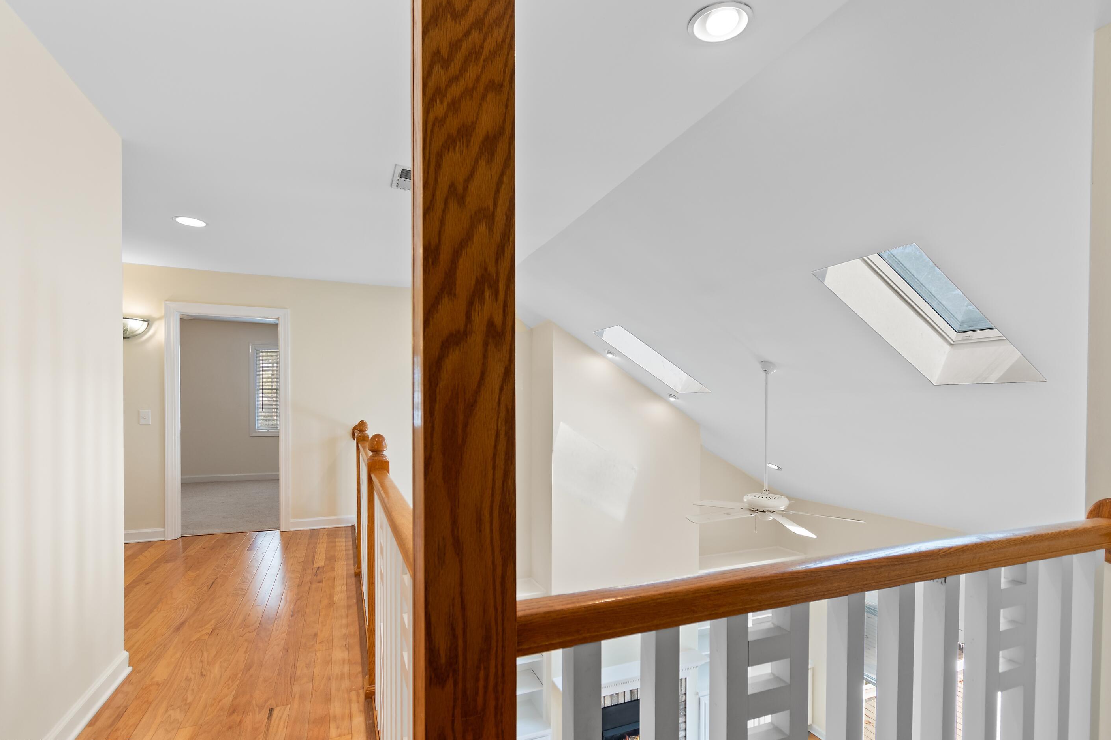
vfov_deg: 73.7
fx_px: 494
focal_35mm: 16
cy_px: 392
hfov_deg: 96.7
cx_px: 560
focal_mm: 10
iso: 100
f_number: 4.5
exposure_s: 1/8
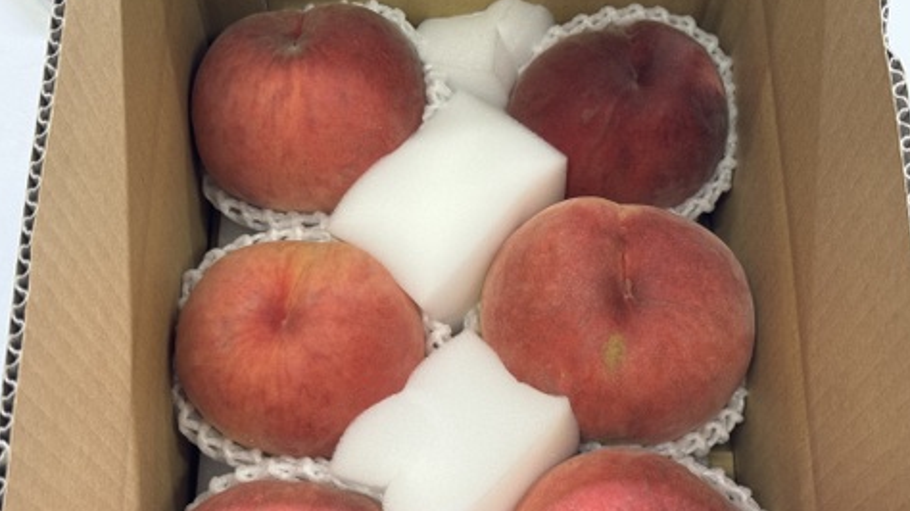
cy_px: 319
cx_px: 455
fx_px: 1278
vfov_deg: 22.5
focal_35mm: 53
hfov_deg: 39.2
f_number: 1.78
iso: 160
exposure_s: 1/50
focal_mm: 6.76
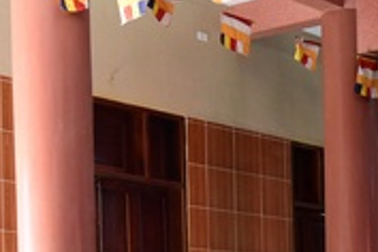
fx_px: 1155
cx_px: 361
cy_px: 380
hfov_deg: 18.2
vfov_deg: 11.9
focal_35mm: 110
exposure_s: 1/60
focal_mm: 30
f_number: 5
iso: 1000
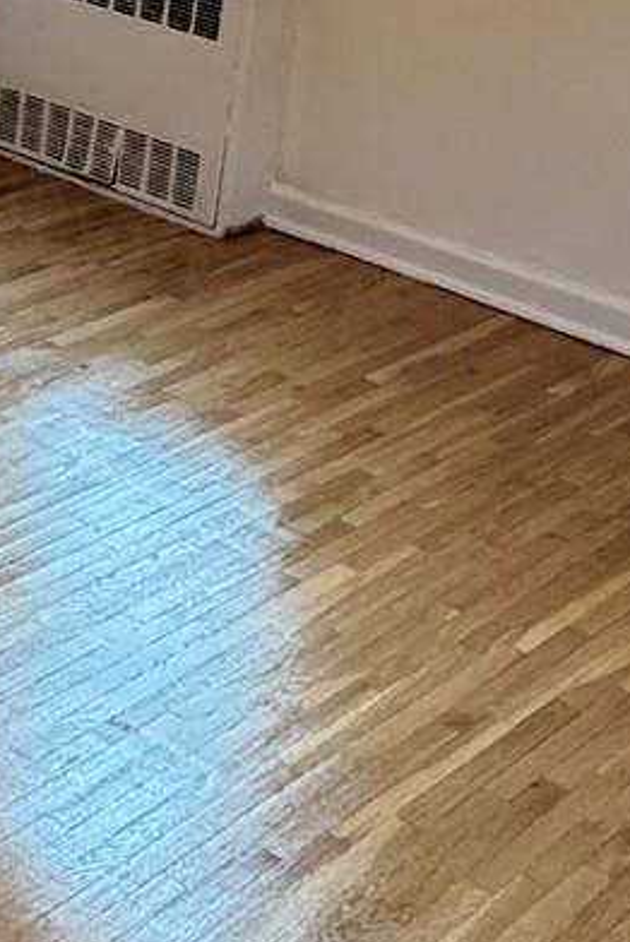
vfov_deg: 25.7
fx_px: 1991
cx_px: -219
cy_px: 74
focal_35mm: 76
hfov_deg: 16.8
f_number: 2.2
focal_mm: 2.22
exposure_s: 1/120
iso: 250
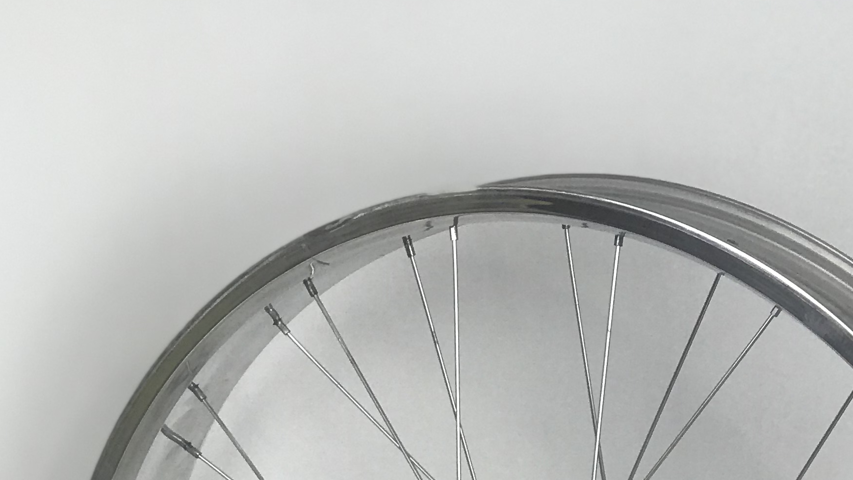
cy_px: 802
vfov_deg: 8.2
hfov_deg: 14.9
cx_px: 316
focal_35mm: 144
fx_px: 3257
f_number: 2.8
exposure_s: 1/50
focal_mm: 6.6
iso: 25
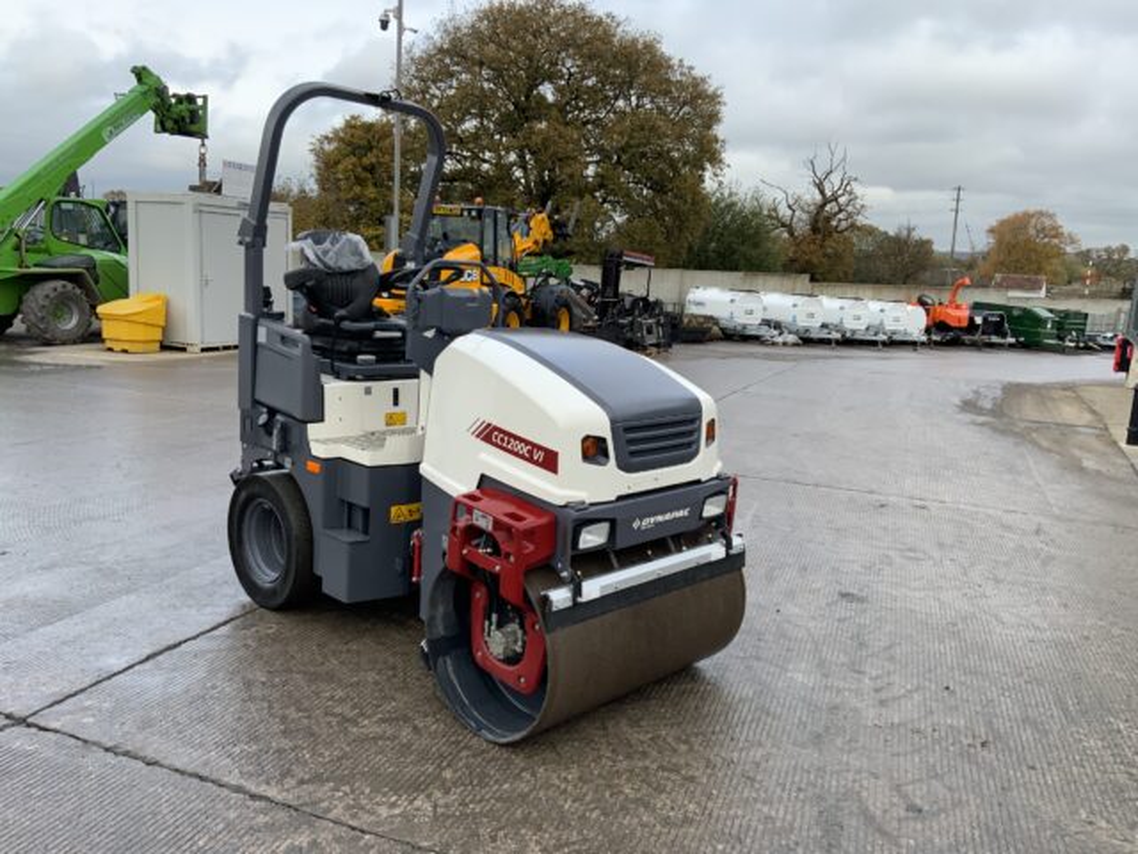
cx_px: 569
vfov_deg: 48.2
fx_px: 953
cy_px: 427
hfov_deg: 61.7
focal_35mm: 29
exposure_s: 1/303
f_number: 1.8
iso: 16
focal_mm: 3
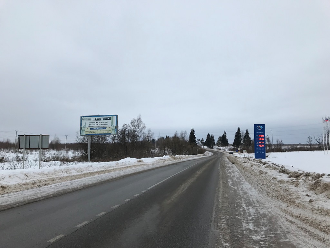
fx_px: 267
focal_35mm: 28
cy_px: 124
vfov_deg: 49.7
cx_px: 165
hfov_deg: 63.4
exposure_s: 1/760
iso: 20
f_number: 1.8
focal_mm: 3.99
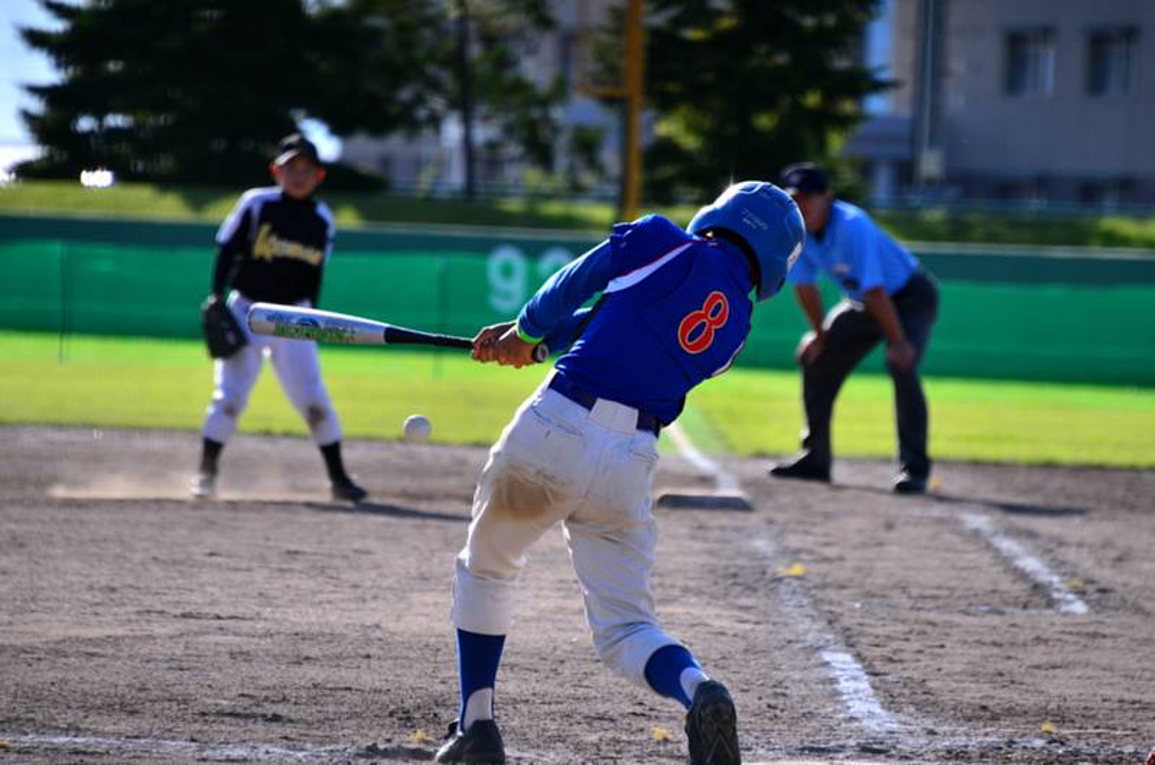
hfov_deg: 4.6
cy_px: 382
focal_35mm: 450
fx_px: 14409
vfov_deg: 3.0
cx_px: 578
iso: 400
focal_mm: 300
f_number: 5.6
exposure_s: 1/1600
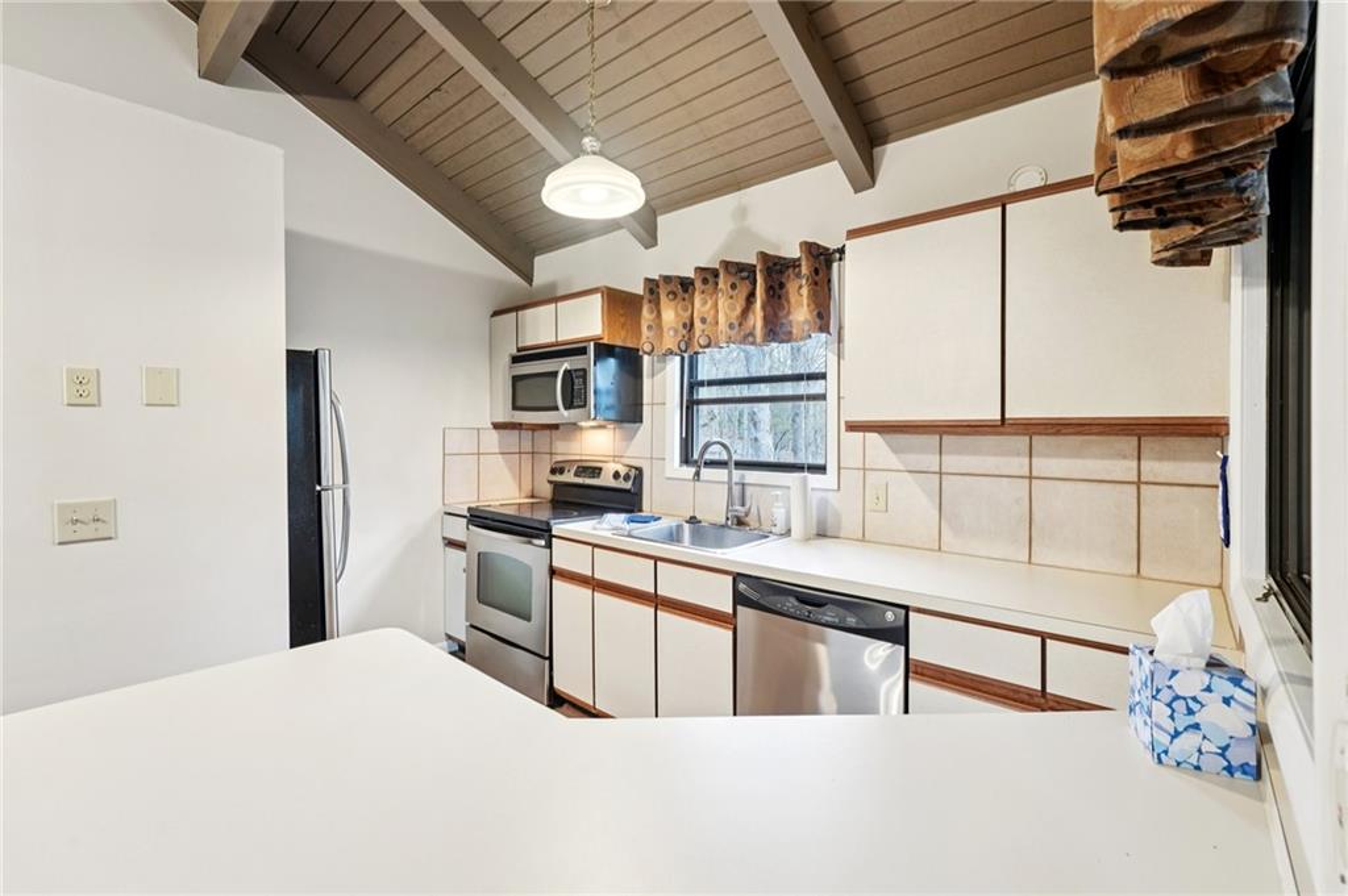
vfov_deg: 76.1
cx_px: 674
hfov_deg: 99.3
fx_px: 572
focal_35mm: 15
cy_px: 448
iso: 320
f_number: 8
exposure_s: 1/2.5
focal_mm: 15.3
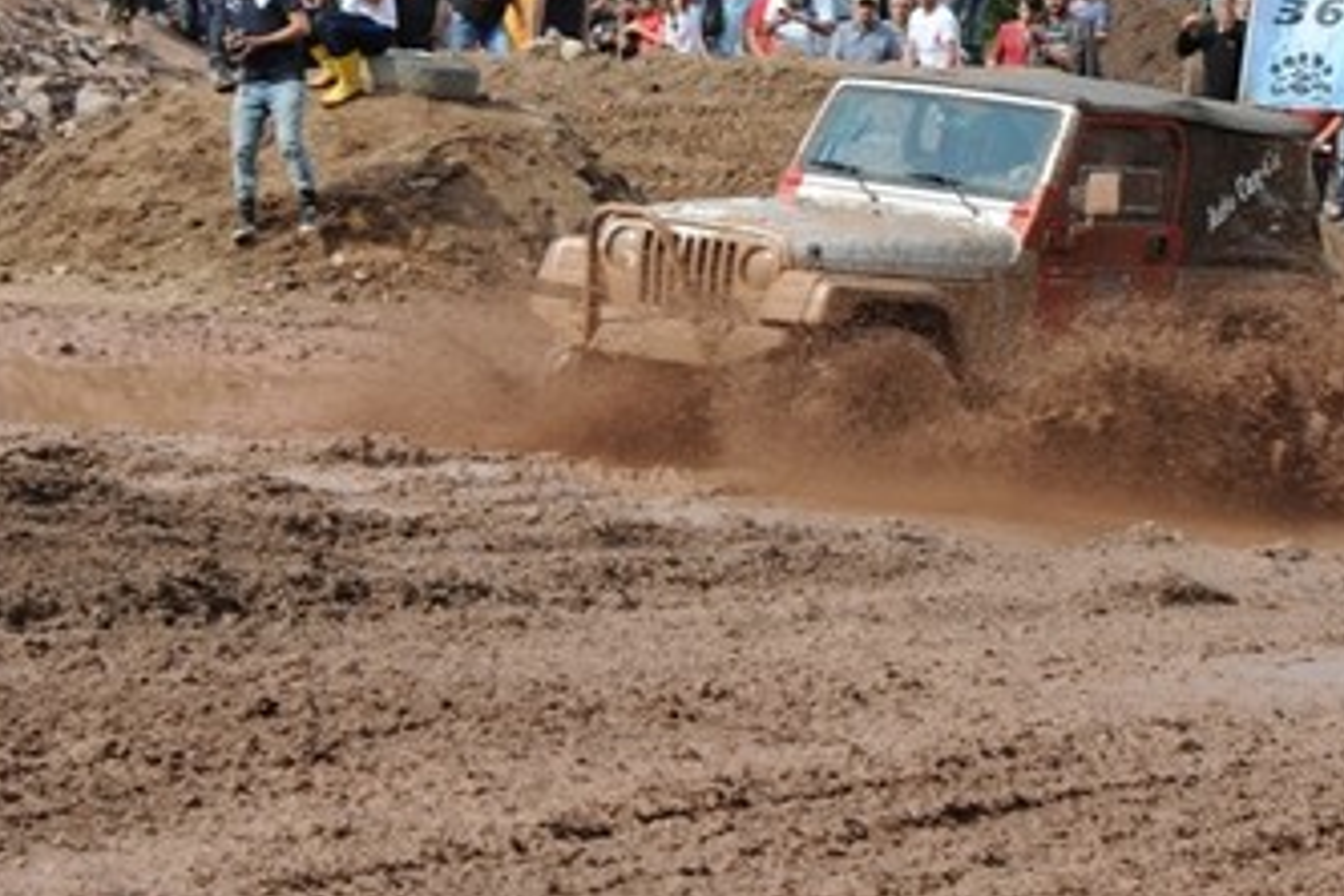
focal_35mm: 161
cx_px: 735
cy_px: 222
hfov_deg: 12.8
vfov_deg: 8.5
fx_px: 6010
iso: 200
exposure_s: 1/160
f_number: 13
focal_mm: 80
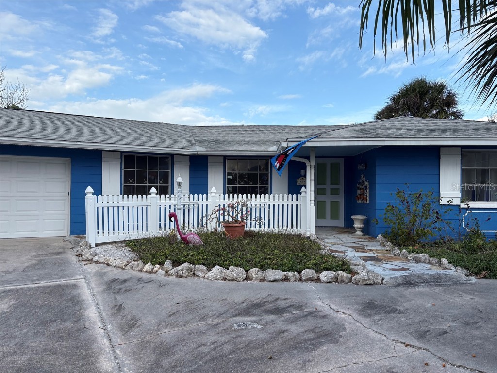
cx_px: 248
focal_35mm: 26
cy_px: 186
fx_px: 373
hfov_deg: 67.3
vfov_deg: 53.1
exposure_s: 1/1626
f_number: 1.6
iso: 50
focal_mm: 5.96
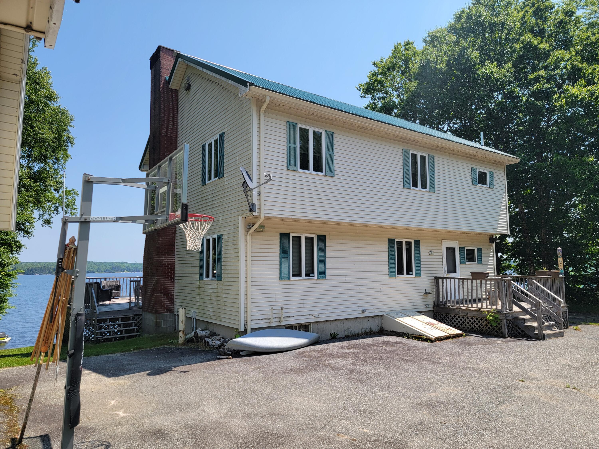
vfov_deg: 56.8
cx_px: 300
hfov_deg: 71.6
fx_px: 415
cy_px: 224
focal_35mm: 24
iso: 16
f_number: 1.8
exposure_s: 1/692
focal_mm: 6.7
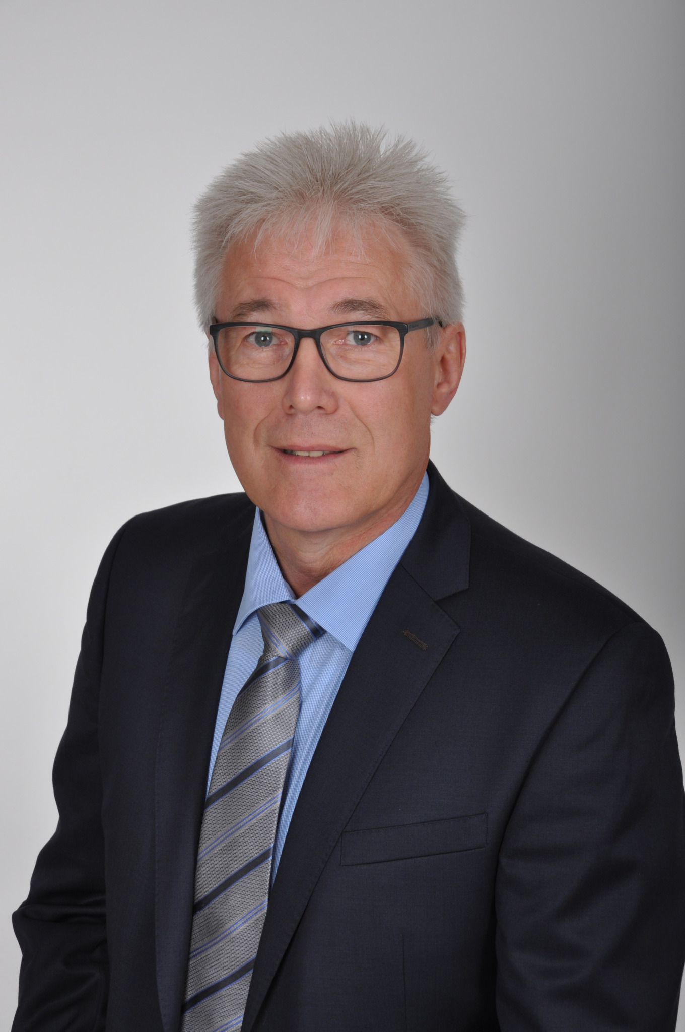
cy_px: 516
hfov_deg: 16.5
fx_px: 2361
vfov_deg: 24.6
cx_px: 342
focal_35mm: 82
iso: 320
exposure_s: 1/200
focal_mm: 55
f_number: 10
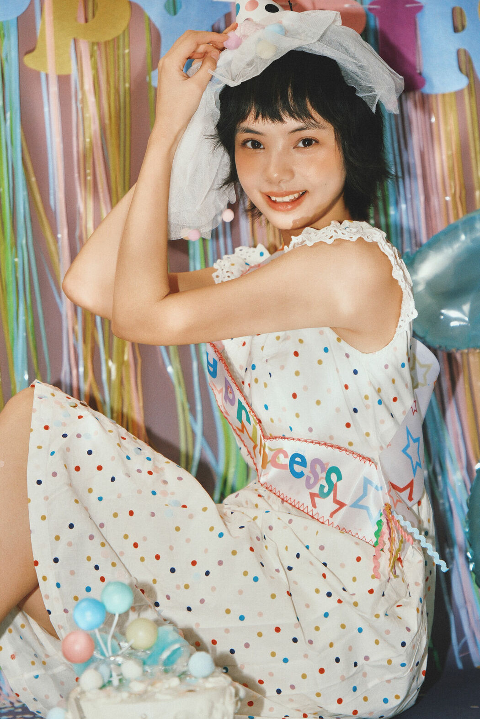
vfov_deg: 25.4
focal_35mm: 80
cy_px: 360
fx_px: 1600
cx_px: 240
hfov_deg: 17.1
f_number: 2.8
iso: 400
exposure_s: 1/200
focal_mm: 53.2
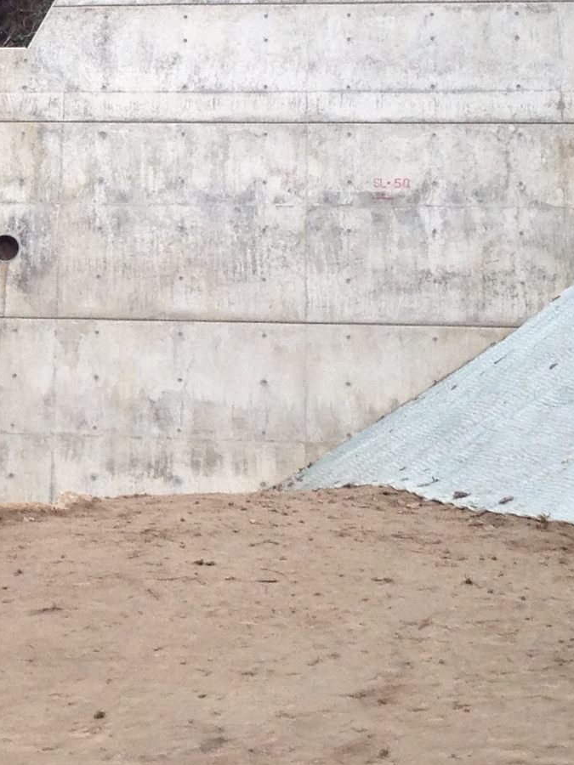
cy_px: 224
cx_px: -262
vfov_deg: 15.5
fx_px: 2808
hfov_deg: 11.2
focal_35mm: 127
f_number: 2.4
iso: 64
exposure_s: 1/40
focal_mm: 4.28
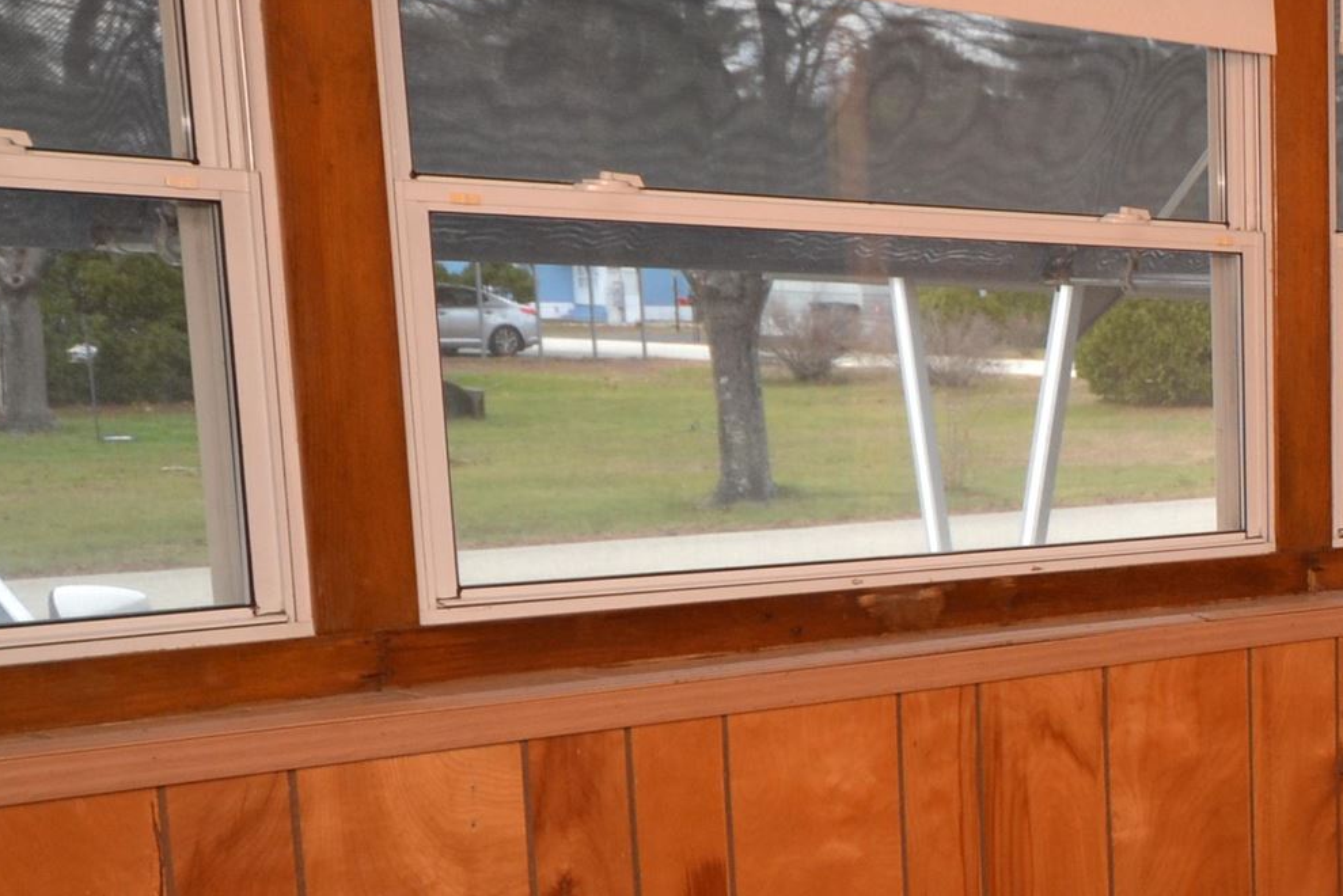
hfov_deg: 25.8
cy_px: 639
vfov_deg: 22.3
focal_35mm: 61
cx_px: 1940
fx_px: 2259
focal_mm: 13
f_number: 5.6
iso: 400
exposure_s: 1/60
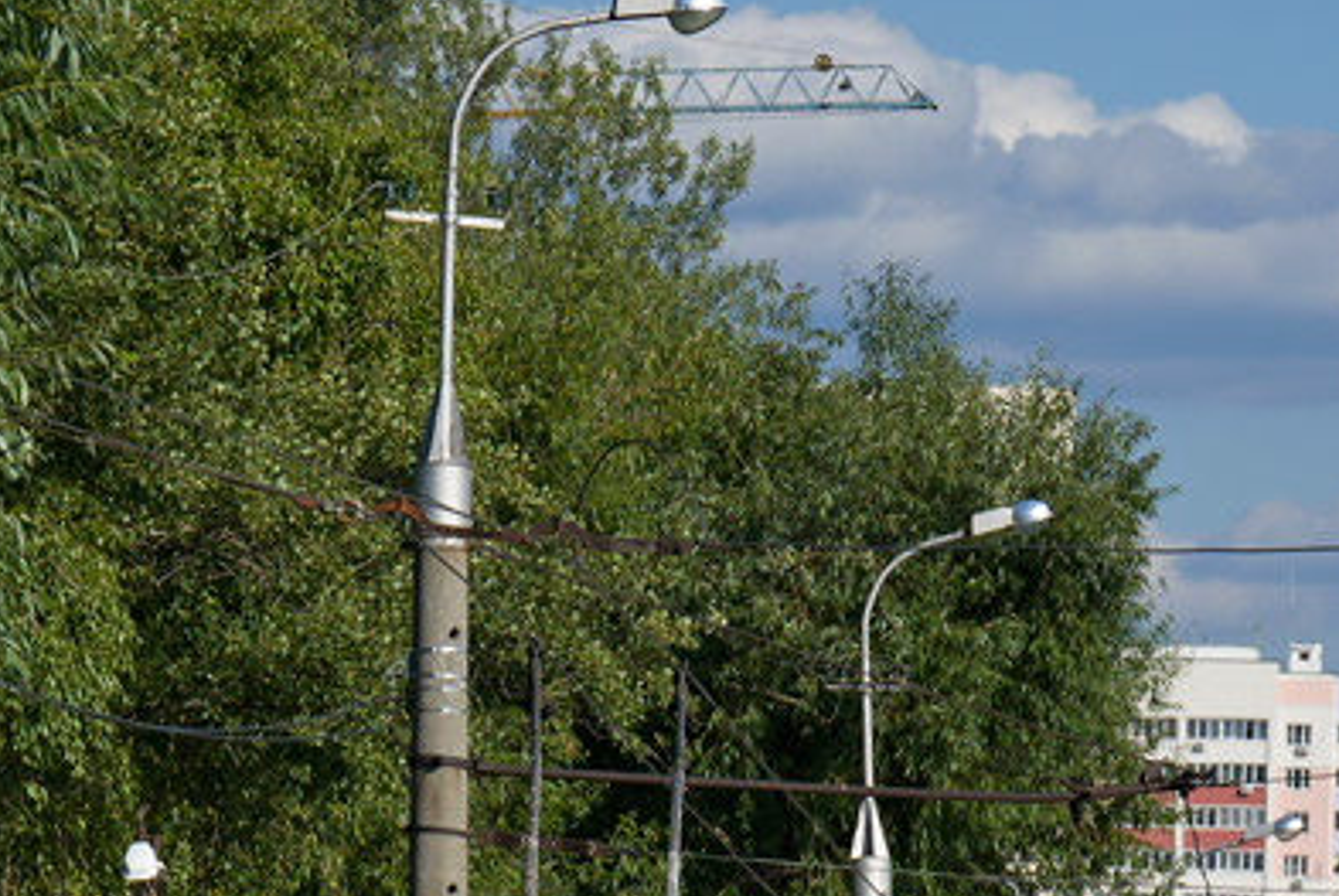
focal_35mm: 320
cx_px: 400
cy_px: 1264
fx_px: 11915
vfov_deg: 4.3
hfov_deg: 6.4
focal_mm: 70
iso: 200
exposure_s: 1/1000
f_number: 6.3
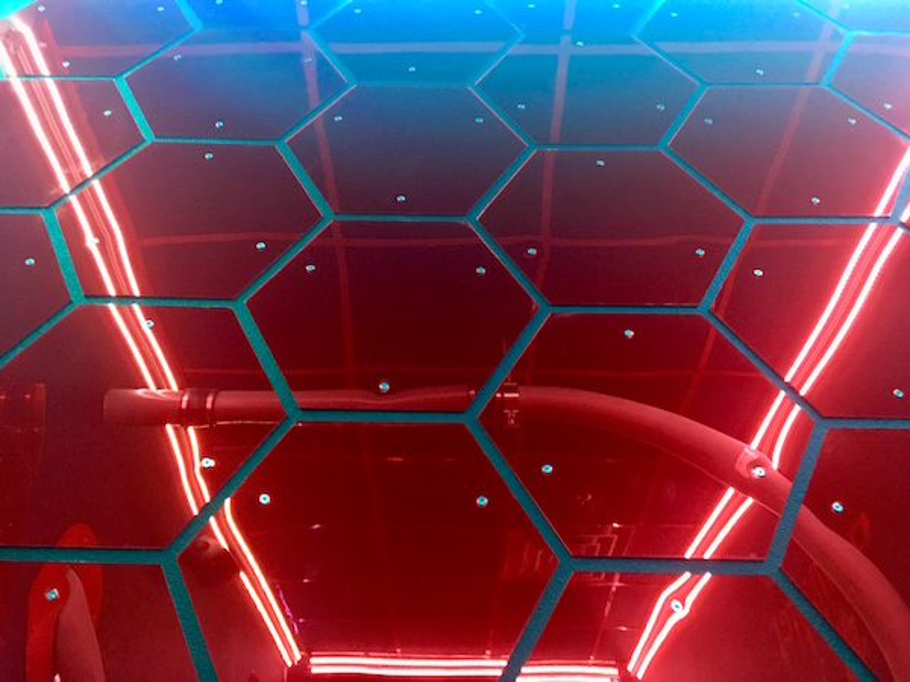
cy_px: 341
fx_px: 762
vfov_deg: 48.2
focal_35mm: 29
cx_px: 455
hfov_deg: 61.7
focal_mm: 4.15
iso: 250
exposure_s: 1/15
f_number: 2.2
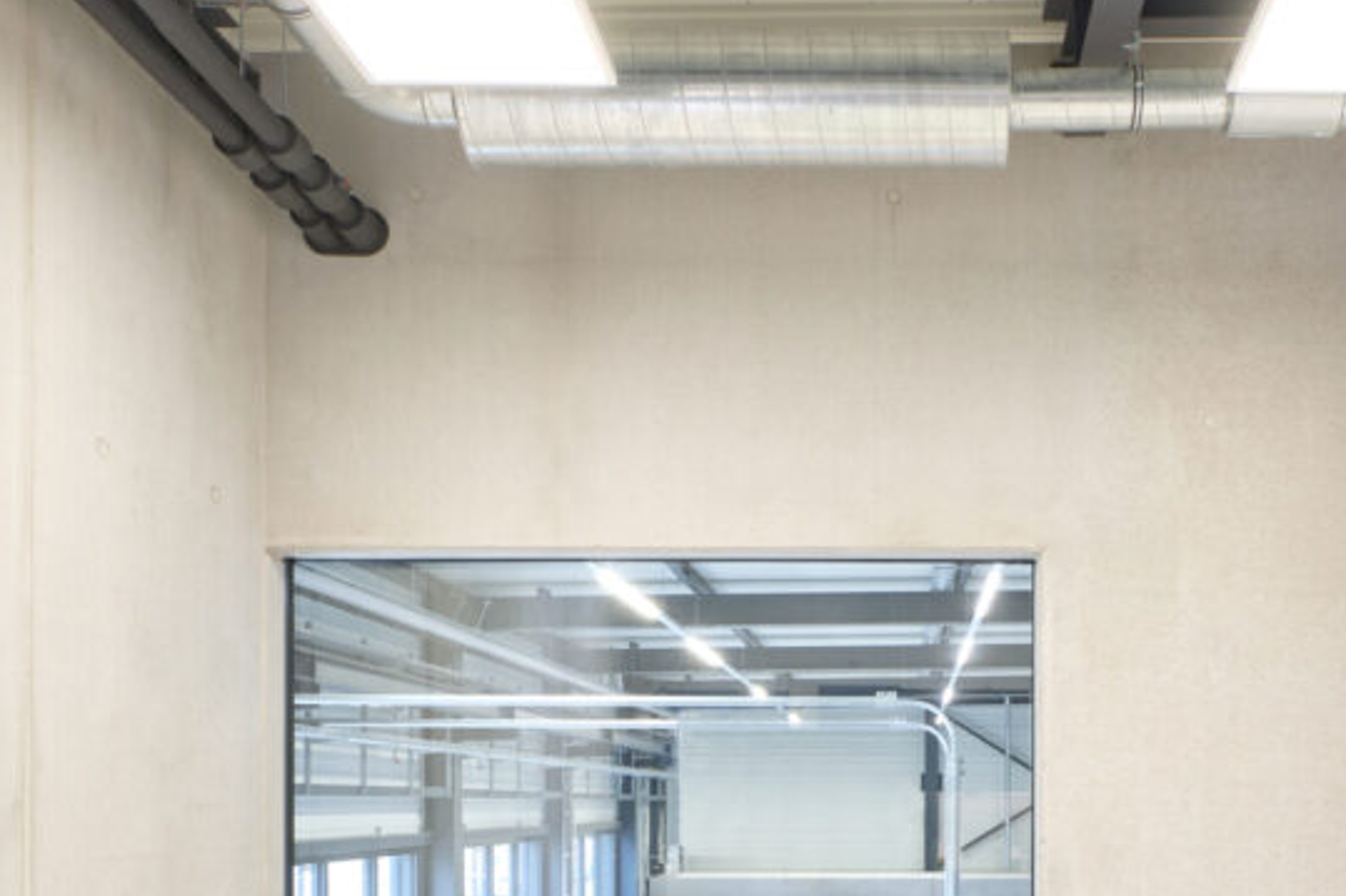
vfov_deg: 33.0
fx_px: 1420
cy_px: 827
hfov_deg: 50.0
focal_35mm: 38
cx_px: 874
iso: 200
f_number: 11
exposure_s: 1
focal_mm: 11.5
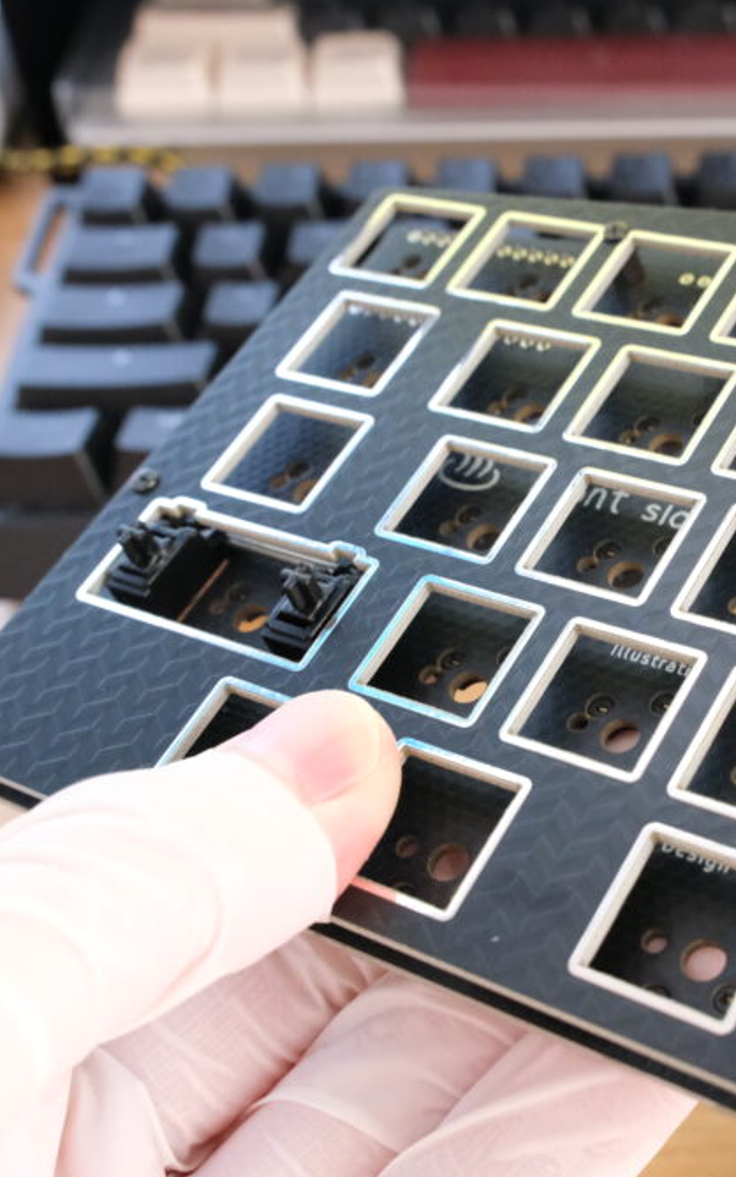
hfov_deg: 25.3
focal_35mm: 50
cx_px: 622
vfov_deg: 40.3
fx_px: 1603
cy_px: 600
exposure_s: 1/17
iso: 6400
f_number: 6.4
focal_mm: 21
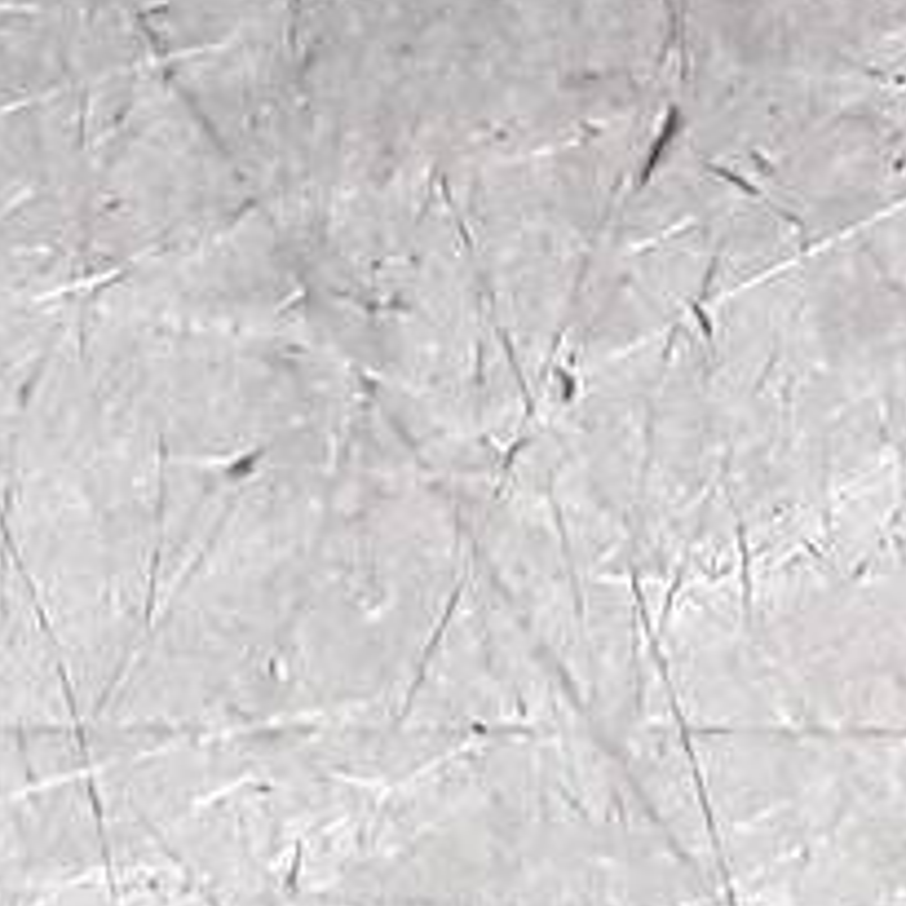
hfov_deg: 7.1
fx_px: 7314
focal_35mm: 247
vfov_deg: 6.3
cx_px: 415
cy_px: -2077
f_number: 1.9
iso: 100
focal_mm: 2.91
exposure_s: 1/100
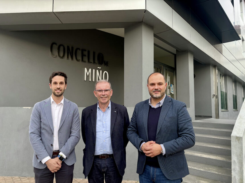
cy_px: 92
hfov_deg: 67.3
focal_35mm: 26
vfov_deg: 53.1
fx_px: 184
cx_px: 122
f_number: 1.6
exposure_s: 1/182
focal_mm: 5.96
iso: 40
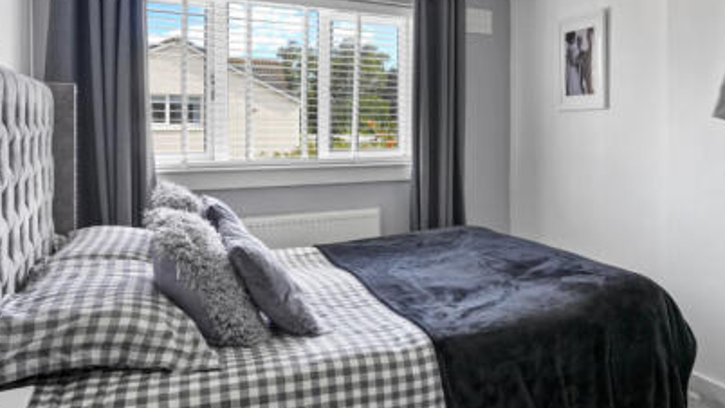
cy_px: 122
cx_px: 549
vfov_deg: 39.5
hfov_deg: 62.1
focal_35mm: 29
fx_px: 557
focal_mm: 17
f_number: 8
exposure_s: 1/3
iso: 250
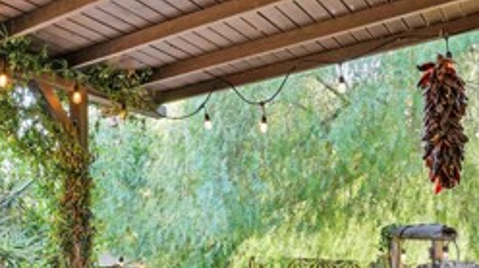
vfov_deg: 25.2
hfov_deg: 42.4
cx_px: 89
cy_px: 237
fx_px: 584
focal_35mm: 46
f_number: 9
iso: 100
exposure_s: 1/4
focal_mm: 17
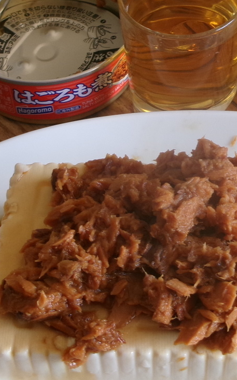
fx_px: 1002
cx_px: 213
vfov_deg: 21.3
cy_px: 109
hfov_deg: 13.4
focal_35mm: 97
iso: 100
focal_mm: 7.8
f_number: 4.7
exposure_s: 1/34
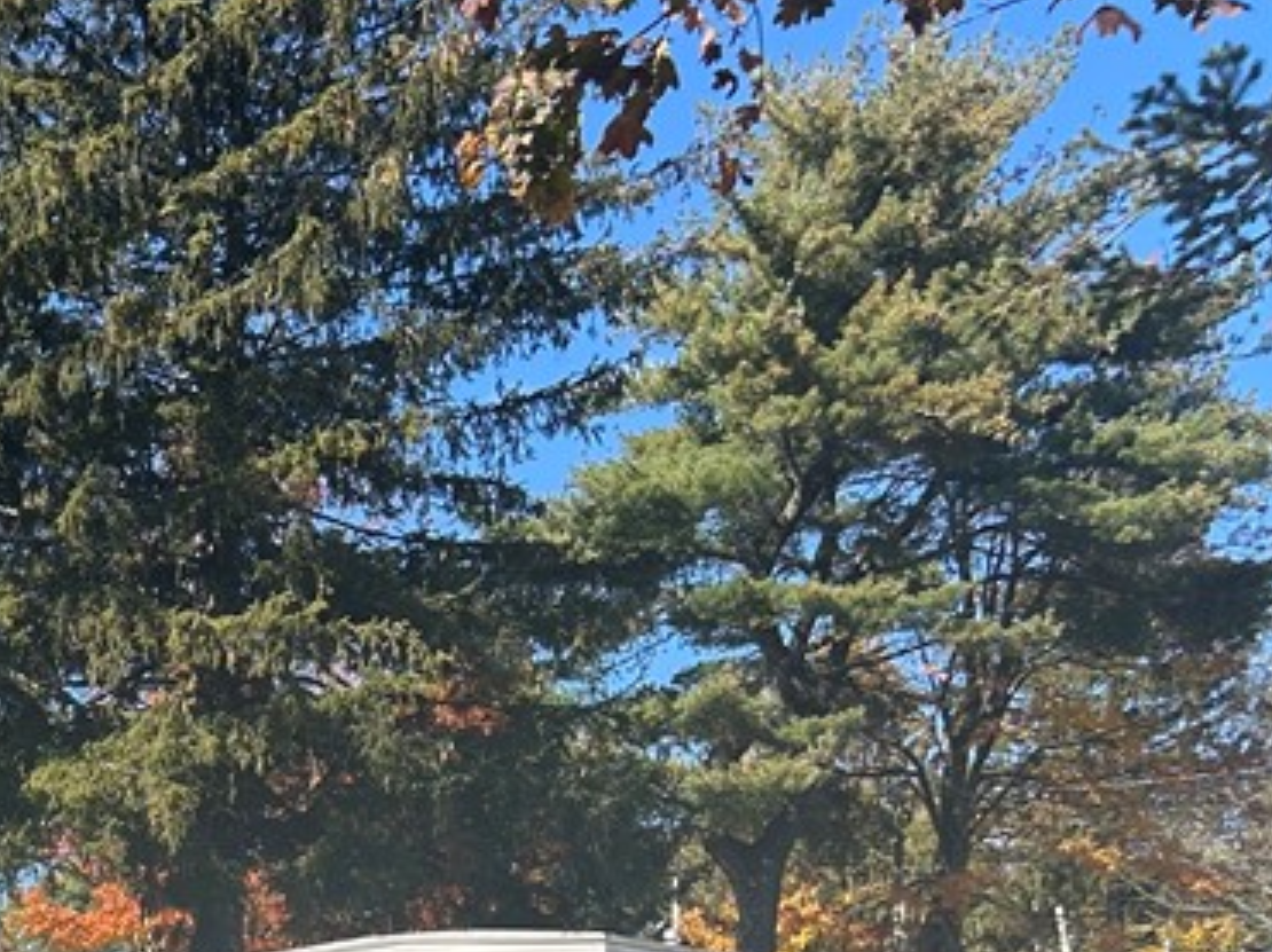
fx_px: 2644
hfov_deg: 23.4
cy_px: 1158
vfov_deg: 19.2
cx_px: -457
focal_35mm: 72
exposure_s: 1/2353
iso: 50
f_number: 1.5
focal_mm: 5.7
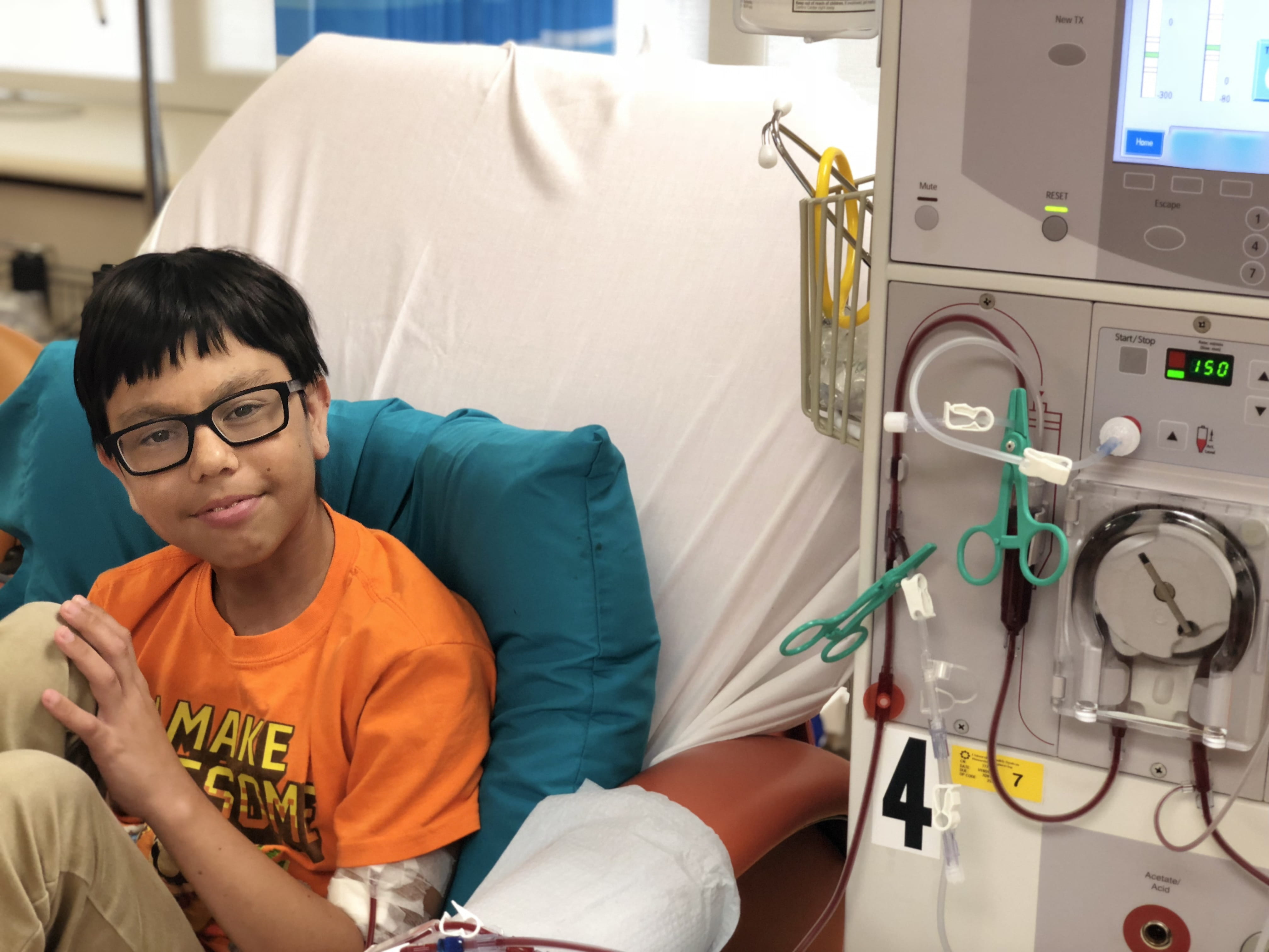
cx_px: 634
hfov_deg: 36.8
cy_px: 476
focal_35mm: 52
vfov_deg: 28.0
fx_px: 1906
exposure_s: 1/40
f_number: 2.4
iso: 100
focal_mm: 6
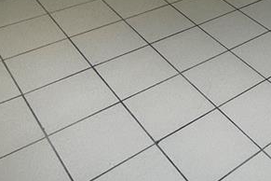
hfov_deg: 30.1
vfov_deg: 19.1
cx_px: 296
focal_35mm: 60
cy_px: -109
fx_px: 452
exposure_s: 1/120
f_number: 2.2
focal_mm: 2.22
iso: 125
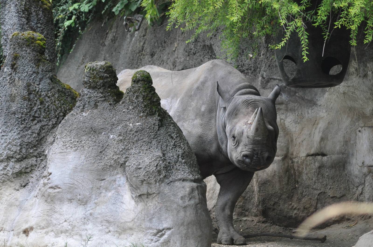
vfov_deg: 8.3
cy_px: 124
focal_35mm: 165
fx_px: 1707
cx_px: 186
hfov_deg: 12.5
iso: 800
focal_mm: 110
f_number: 4
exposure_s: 1/640
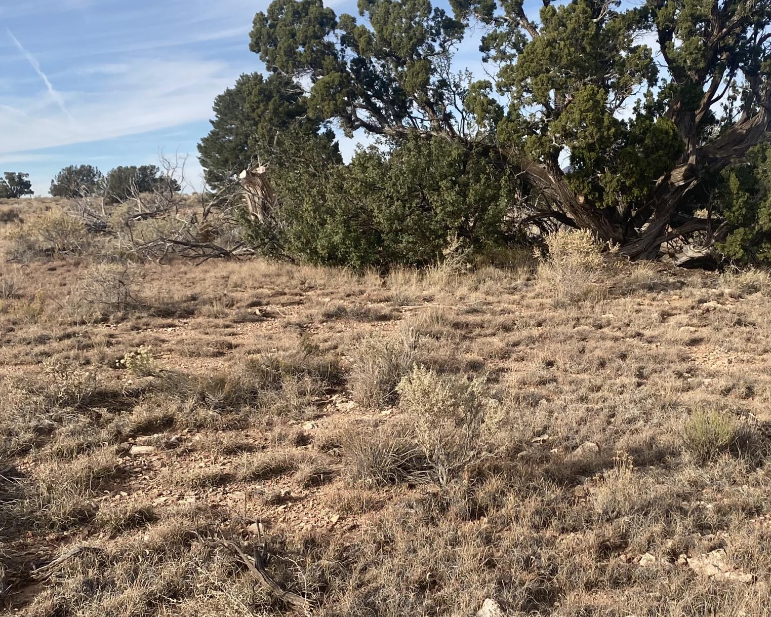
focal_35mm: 50
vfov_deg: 30.2
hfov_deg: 36.7
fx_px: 1141
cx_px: 552
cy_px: 280
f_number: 1.8
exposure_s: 1/2755
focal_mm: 4.25
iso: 32
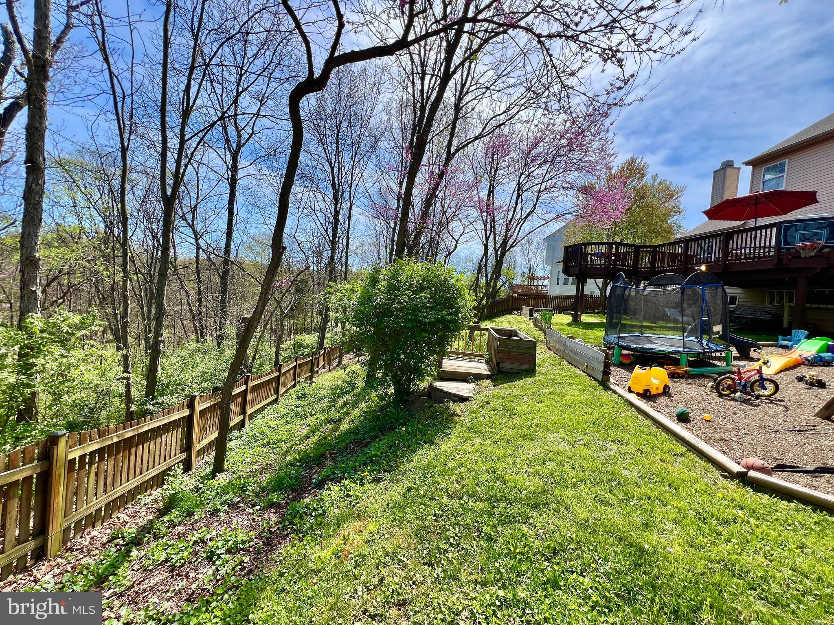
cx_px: 417
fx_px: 313
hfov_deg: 106.2
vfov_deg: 89.9
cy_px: 312
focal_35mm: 13
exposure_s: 1/699
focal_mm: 1.57
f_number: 1.8
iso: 32
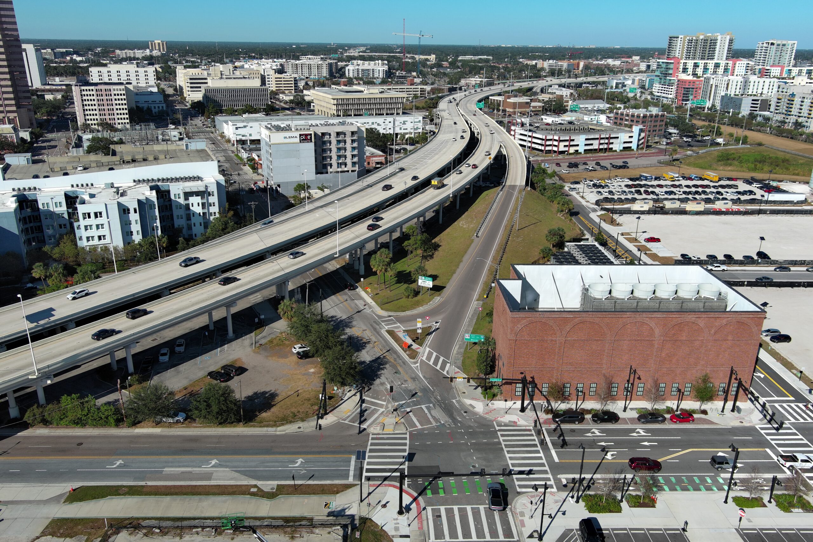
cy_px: 271
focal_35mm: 29
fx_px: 655
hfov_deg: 63.7
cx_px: 406
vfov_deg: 45.0
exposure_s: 1/1908
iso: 100
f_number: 2.8
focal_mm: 10.57
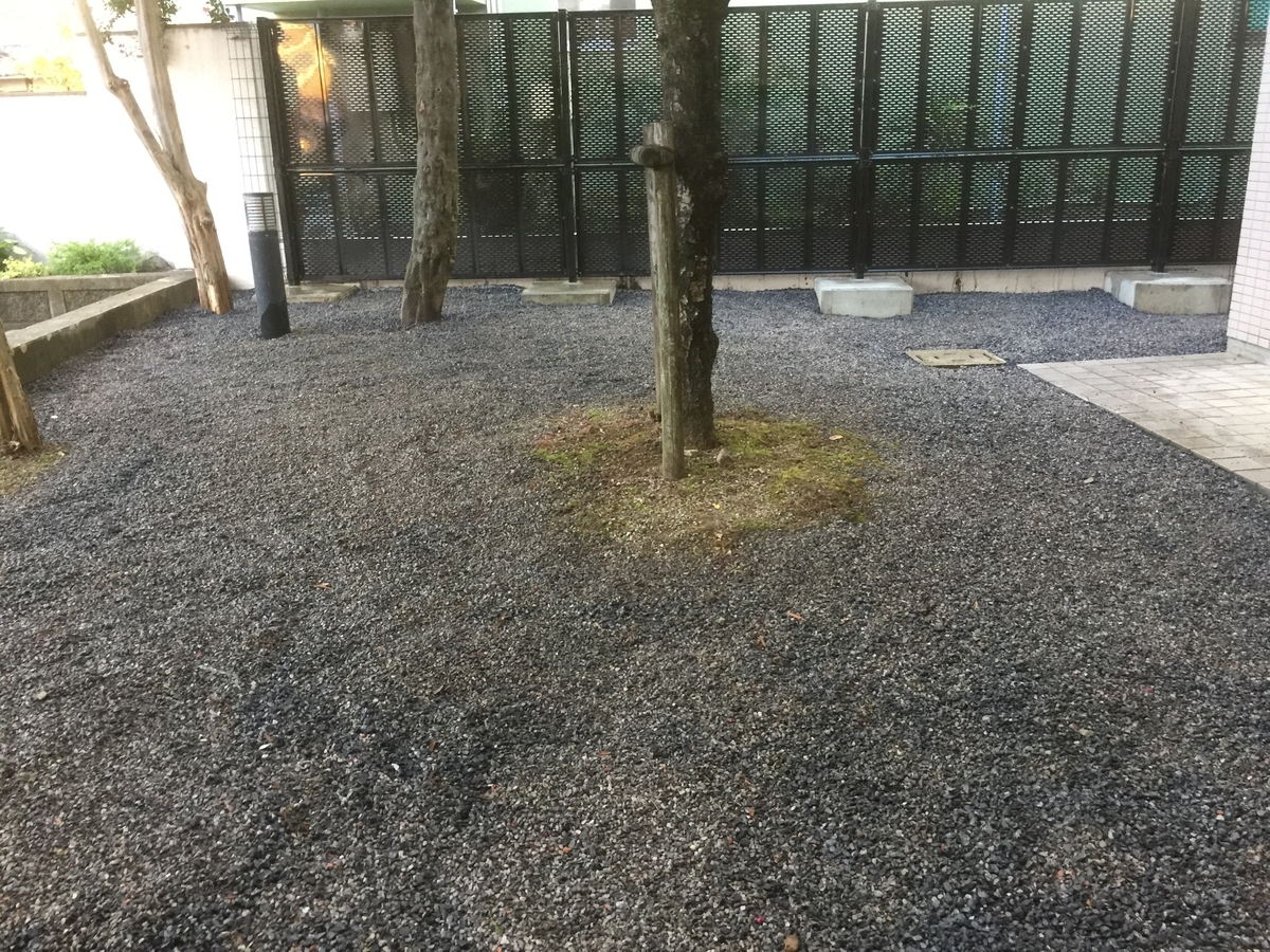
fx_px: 1064
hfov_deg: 61.7
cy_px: 476
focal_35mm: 29
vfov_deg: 48.2
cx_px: 635
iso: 100
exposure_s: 1/15
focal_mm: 4.15
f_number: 2.2
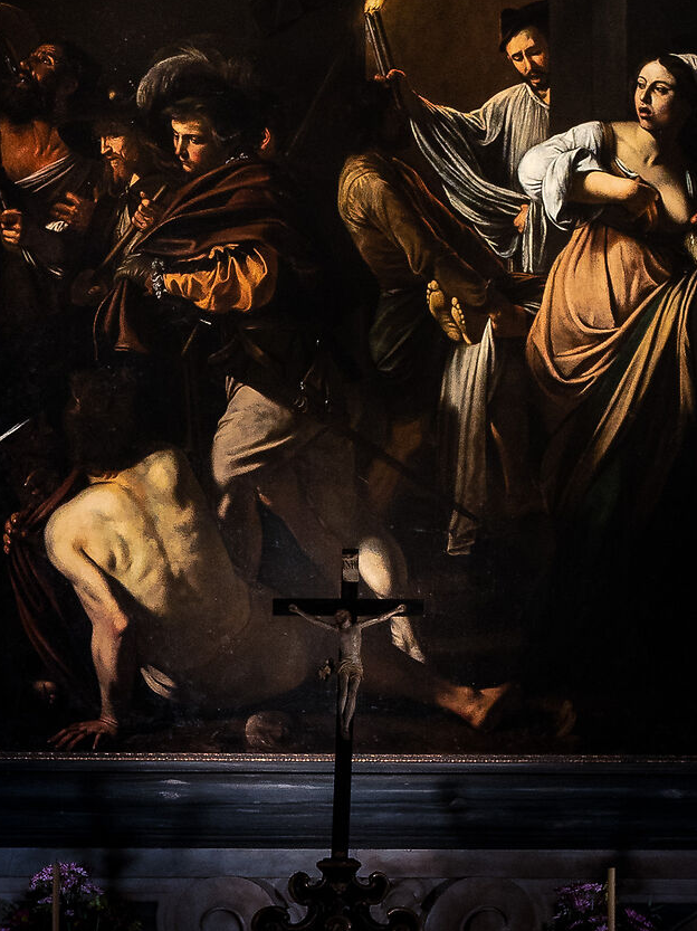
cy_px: 217
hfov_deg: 15.2
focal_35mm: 97
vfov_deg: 20.1
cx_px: 324
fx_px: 2606
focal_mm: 35
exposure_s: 1/13
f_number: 6.3
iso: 1600
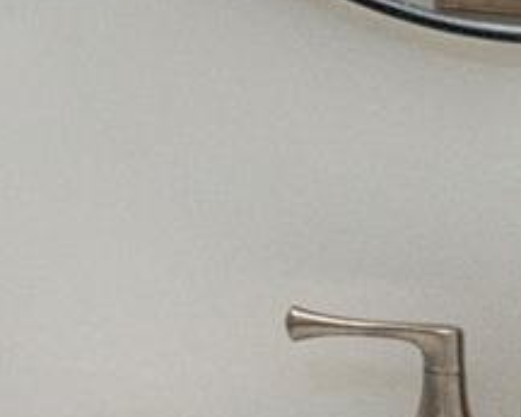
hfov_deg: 10.2
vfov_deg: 9.9
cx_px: -926
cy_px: -233
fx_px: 2329
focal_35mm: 151
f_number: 7.1
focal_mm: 17
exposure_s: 1/200
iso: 320
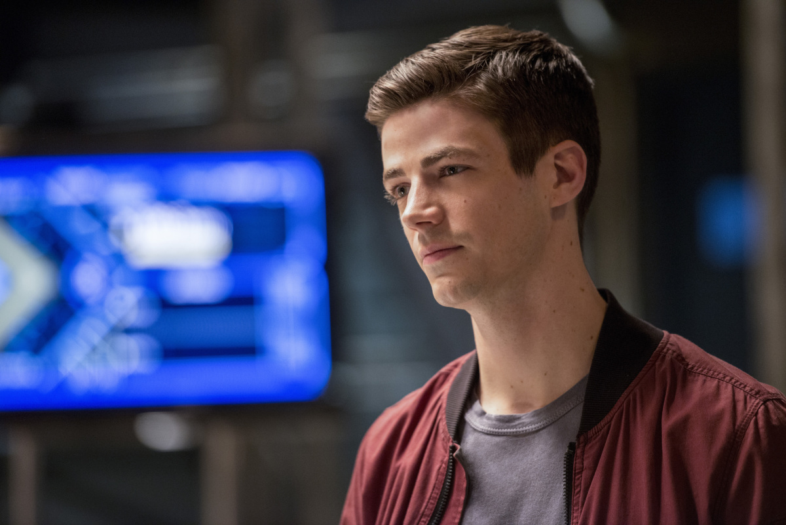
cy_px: 262
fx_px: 4368
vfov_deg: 6.9
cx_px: 393
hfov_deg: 10.3
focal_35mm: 200
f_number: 2.8
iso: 2500
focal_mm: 200
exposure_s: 1/100
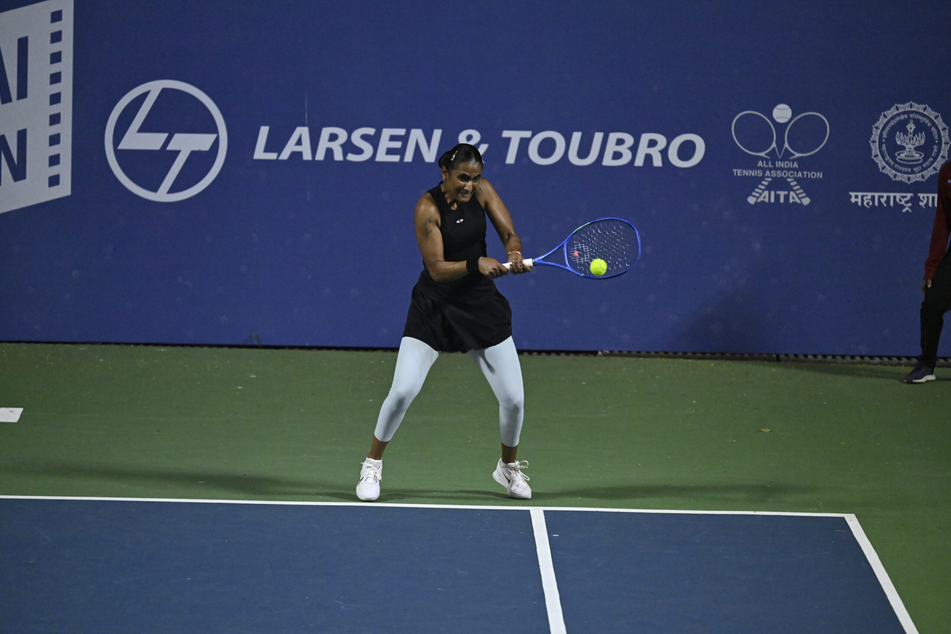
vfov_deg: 5.3
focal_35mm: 260
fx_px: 6868
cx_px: 476
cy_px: 317
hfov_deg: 7.9
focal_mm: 260
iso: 12800
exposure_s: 1/2000
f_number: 5
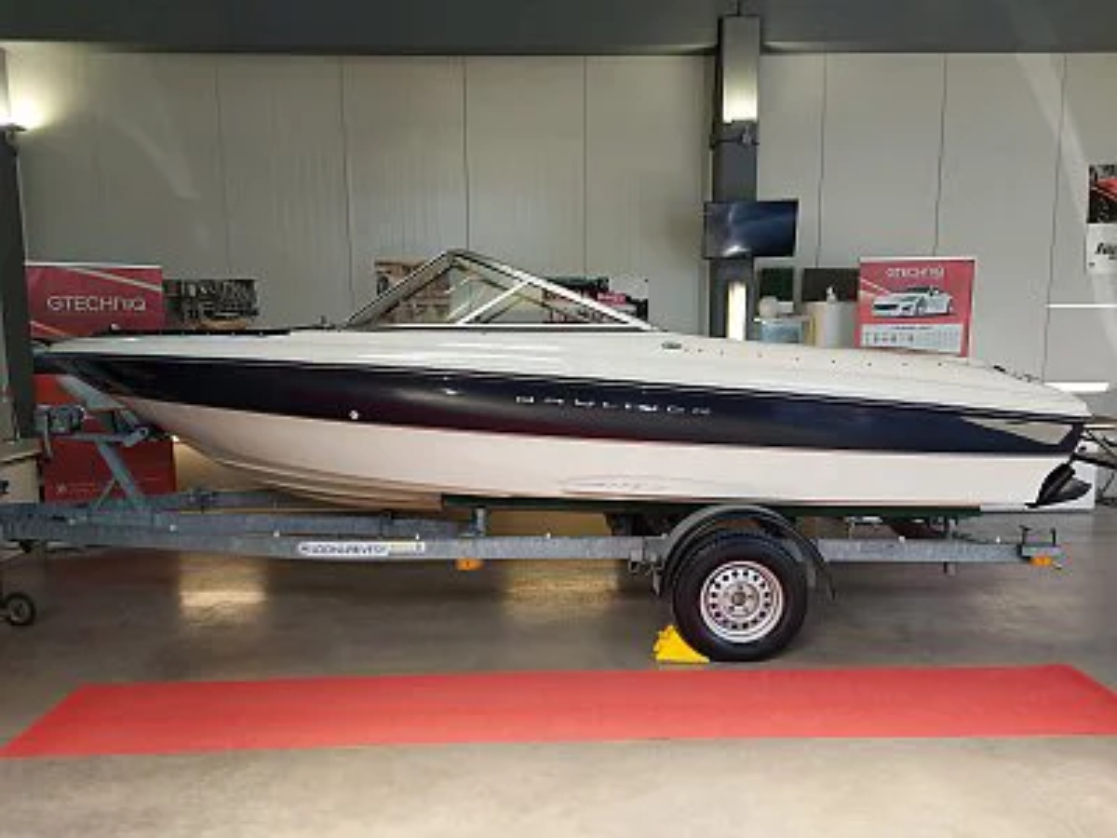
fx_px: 774
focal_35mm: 24
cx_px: 558
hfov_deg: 71.6
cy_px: 419
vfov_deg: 56.8
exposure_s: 1/100
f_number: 1.8
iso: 40
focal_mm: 5.23
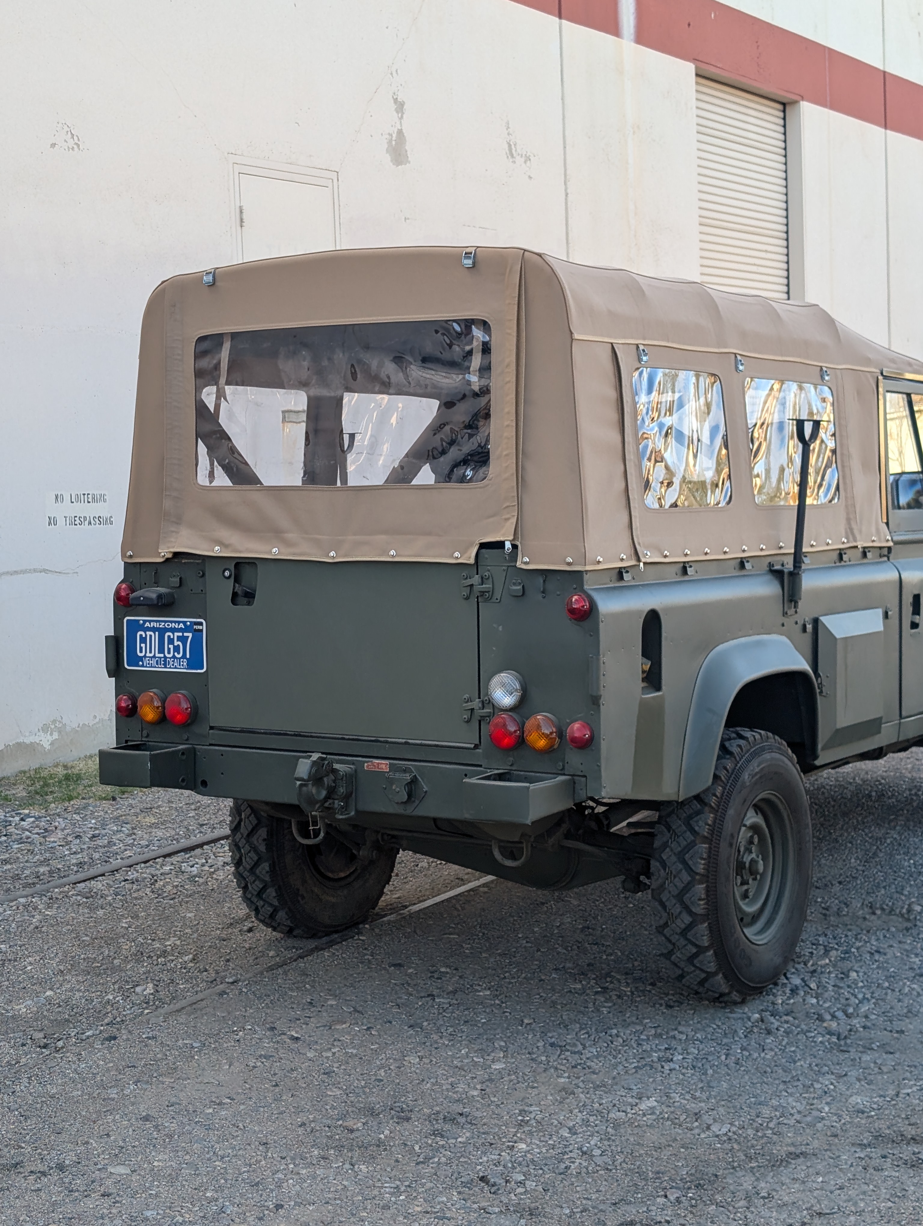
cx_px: 462
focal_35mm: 49
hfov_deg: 29.7
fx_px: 1738
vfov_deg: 38.9
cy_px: 613
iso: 34
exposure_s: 1/272
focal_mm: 6.9
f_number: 1.68
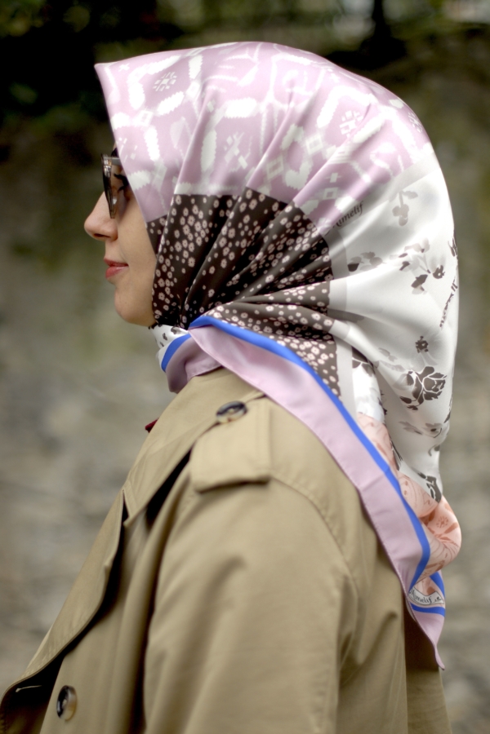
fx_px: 1531
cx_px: 245
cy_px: 367
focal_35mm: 75
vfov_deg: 27.0
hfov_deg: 18.2
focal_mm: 50
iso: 100
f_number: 1.6
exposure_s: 1/2500
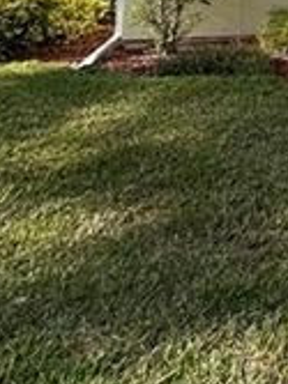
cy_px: -93
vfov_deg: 29.0
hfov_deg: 18.6
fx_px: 622
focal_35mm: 56
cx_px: 551
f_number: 2.2
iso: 50
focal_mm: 2.22
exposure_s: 1/879
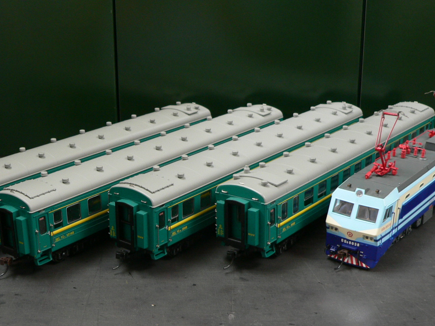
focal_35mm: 53
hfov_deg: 36.1
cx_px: 192
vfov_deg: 27.4
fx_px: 666
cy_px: 205
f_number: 2.8
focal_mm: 6.4
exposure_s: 1/4
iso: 100
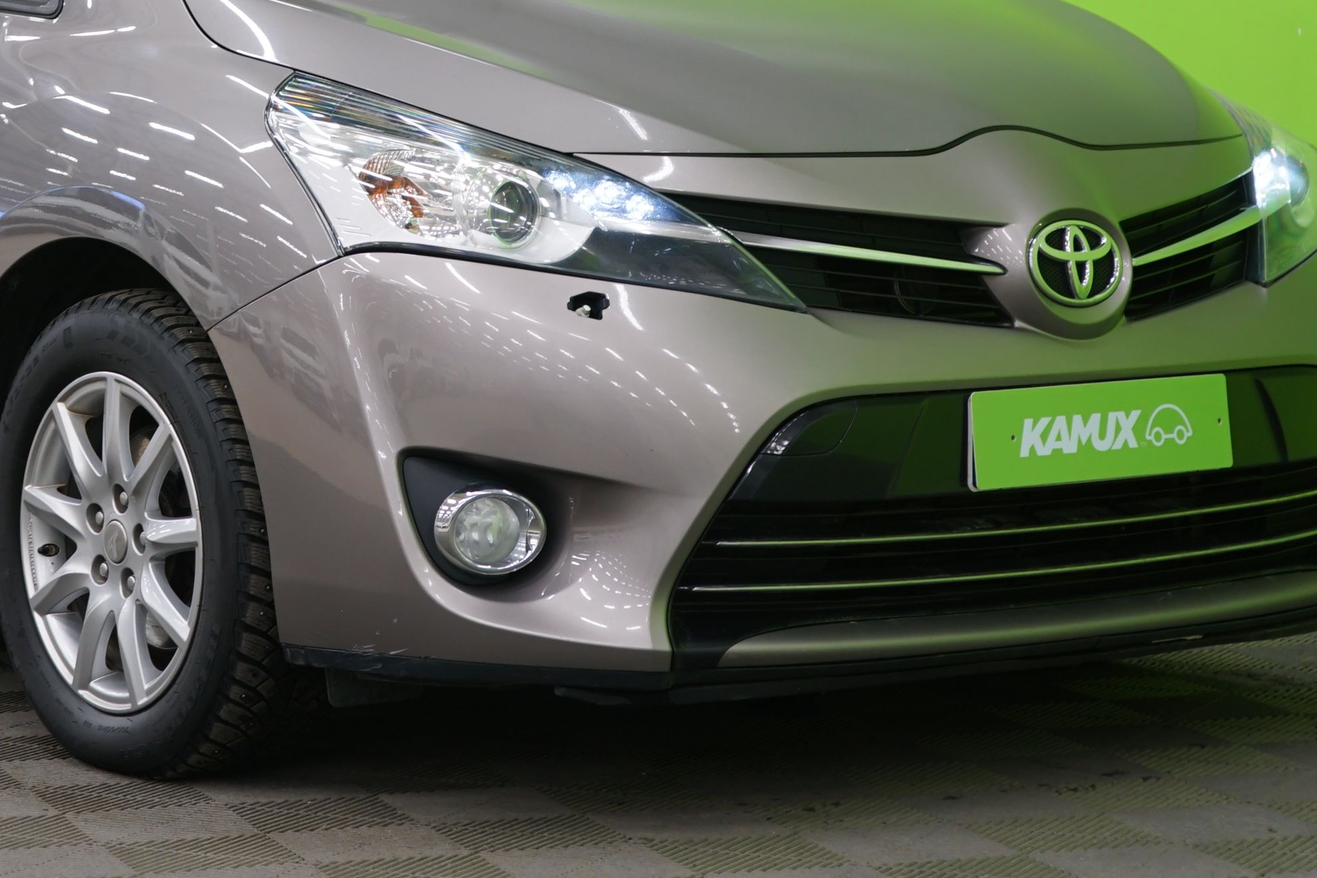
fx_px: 4134
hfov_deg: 18.0
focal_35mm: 113
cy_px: 24
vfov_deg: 12.0
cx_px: 287
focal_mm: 57
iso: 400
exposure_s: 1/8
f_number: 5
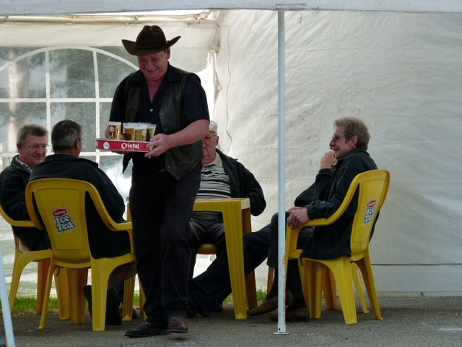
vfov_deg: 7.8
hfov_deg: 10.4
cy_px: 174
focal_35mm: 191
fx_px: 2549
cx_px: 231
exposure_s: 1/320
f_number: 4
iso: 160
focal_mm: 34.5
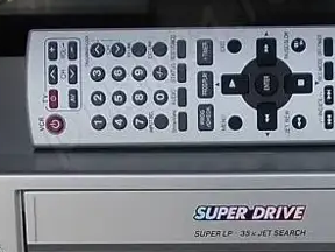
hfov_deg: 14.9
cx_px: 248
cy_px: 374
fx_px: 1277
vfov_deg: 10.8
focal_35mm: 132
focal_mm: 5.3
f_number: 3.1
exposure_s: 1/125
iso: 80
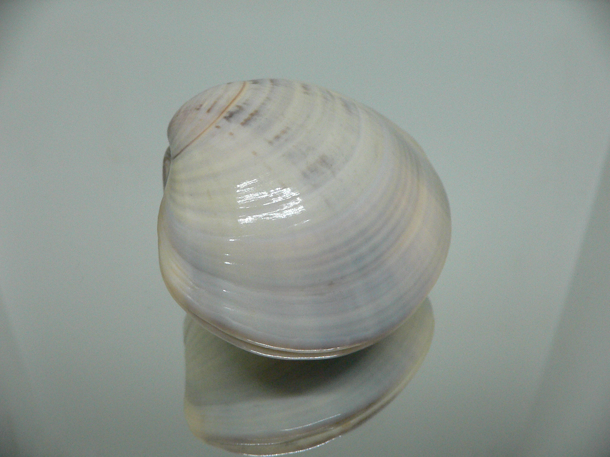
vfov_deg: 40.7
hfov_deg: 52.6
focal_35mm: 35
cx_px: 305
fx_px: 617
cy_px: 228
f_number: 2.8
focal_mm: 4.6
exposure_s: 1/60
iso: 200
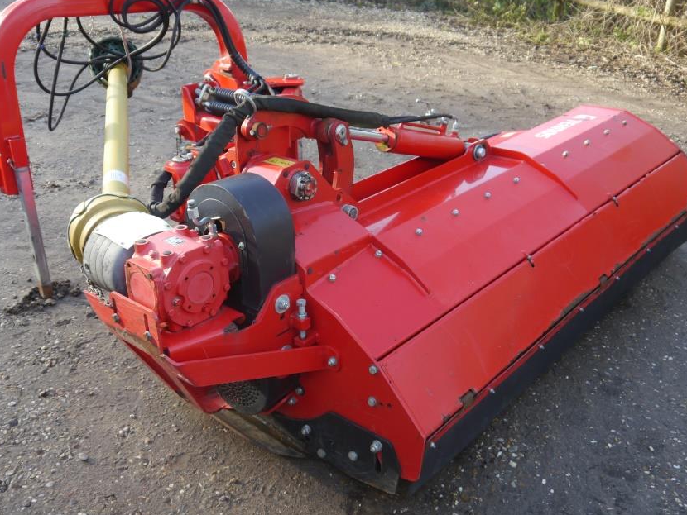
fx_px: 735
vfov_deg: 38.7
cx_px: 322
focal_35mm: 37
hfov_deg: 50.1
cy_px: 241
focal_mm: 15
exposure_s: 1/100
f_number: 3.6
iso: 160
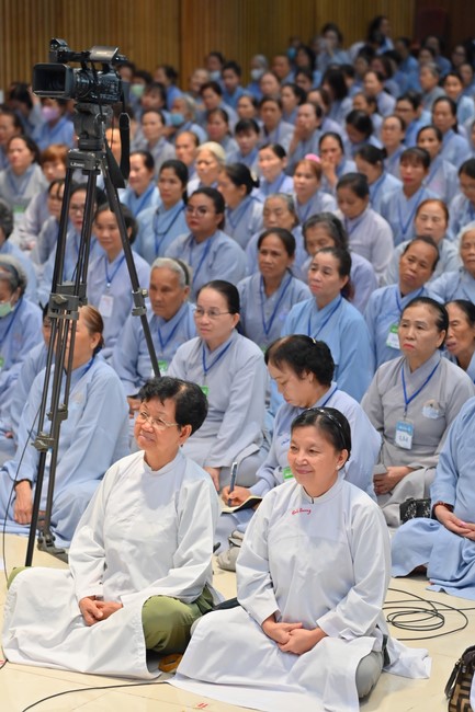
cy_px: 356
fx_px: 2376
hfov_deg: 11.4
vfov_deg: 17.1
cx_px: 238
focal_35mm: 120
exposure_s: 1/125
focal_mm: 120
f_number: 5
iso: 1250
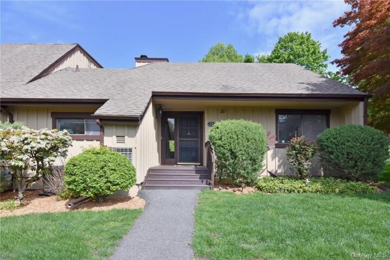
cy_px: 130
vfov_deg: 67.4
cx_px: 195
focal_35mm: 18
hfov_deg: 90.0
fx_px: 195
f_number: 14
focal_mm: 12
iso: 400
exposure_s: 1/500
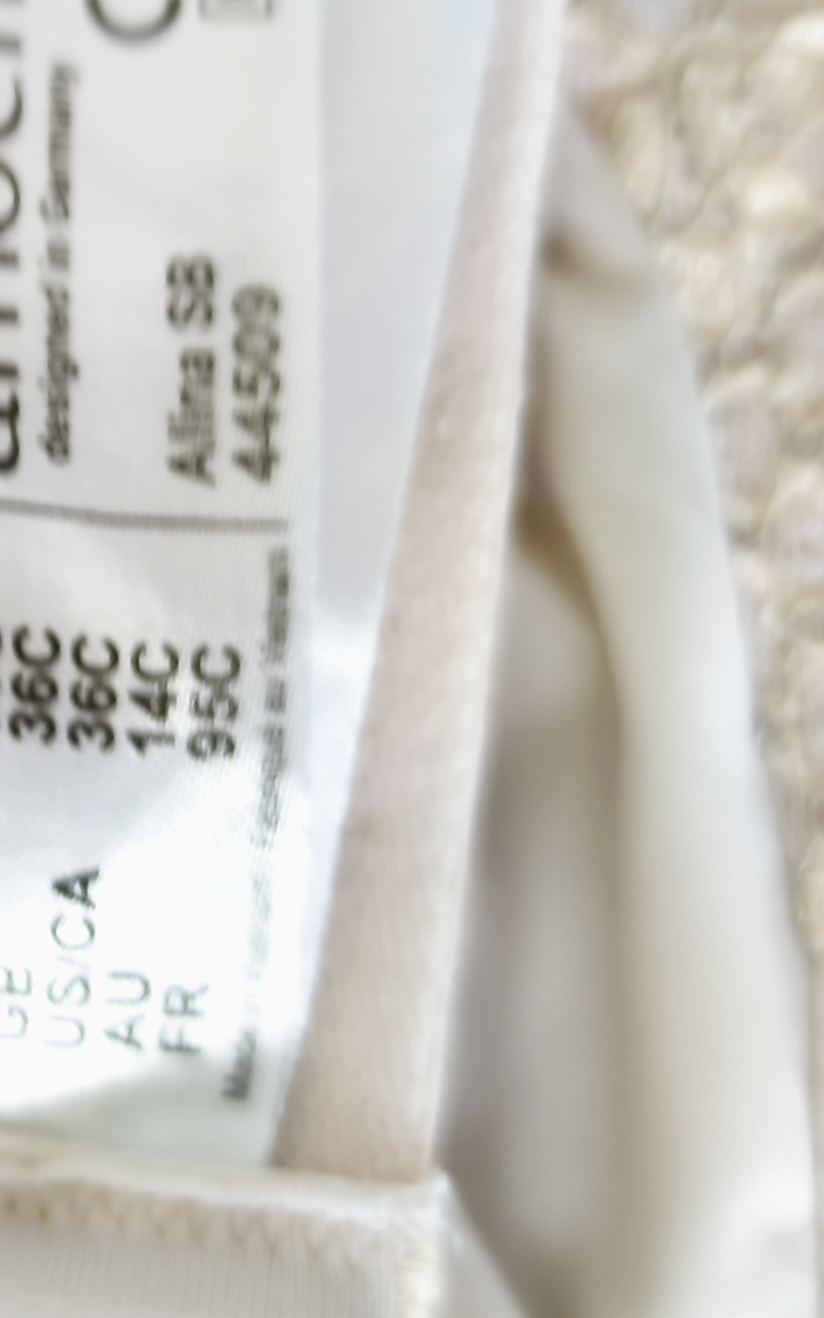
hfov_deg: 20.7
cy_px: 518
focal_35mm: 60
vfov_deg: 33.9
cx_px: -50
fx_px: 2156
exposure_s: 1/6
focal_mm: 6.14
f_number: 1.65
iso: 50
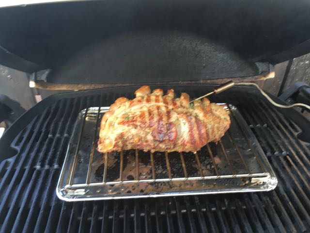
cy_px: 116
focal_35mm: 29
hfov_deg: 61.7
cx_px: 155
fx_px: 260
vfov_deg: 48.2
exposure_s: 1/33
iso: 40
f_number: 2.2
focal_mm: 4.15
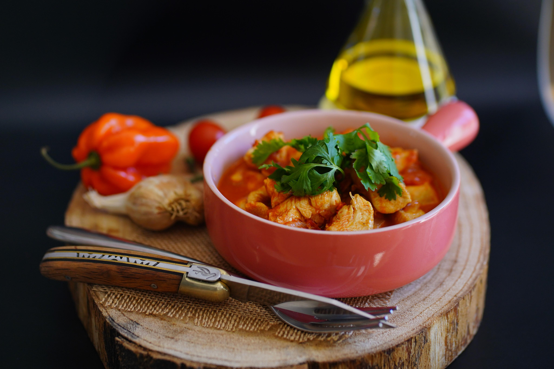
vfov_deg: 16.1
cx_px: 277
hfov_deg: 23.9
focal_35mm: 85
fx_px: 1308
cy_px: 184
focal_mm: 85
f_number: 3.2
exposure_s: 1/400
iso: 400
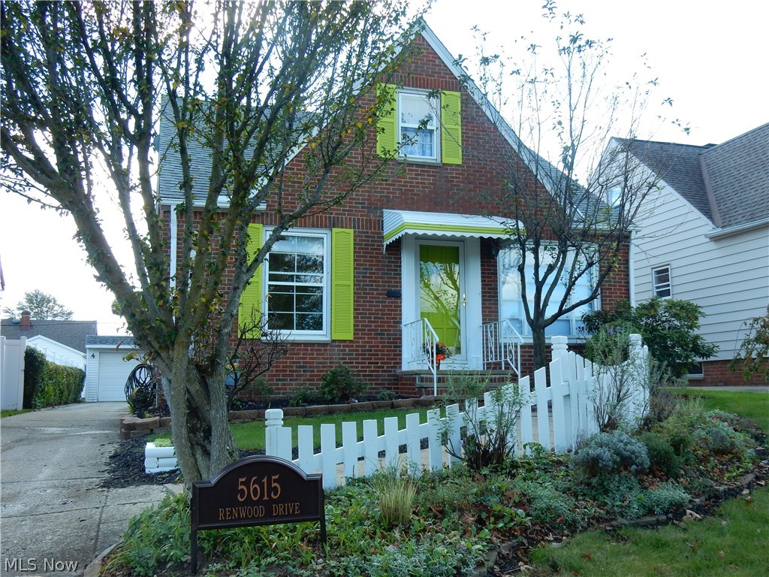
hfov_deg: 51.4
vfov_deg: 39.7
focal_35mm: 36
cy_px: 288
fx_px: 800
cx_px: 384
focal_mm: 6.4
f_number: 4
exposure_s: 1/320
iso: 125
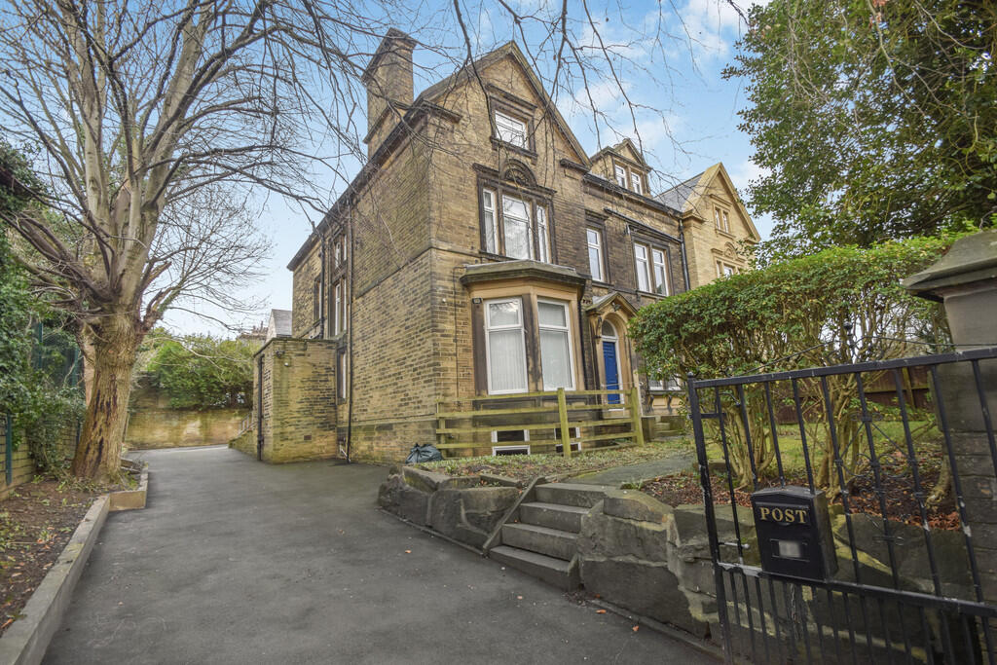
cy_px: 332
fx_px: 415
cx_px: 498
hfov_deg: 100.4
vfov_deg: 77.3
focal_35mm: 15
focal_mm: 10
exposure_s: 1/125
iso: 400
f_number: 5.6
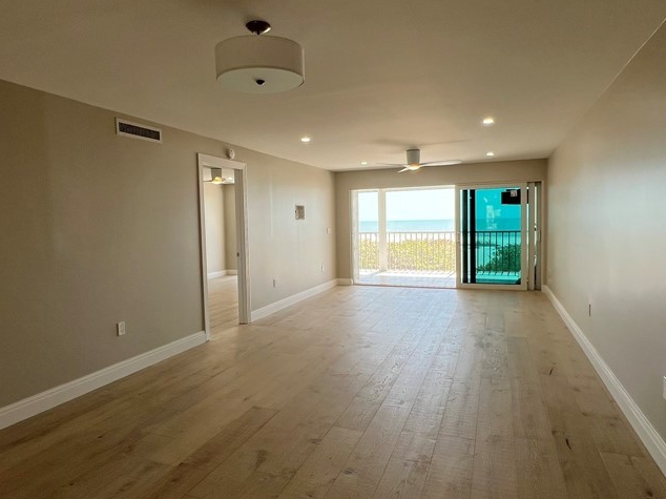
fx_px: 404
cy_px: 243
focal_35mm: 21
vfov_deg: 63.4
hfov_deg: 79.0
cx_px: 324
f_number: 1.8
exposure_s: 1/126
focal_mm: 1.57
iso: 32
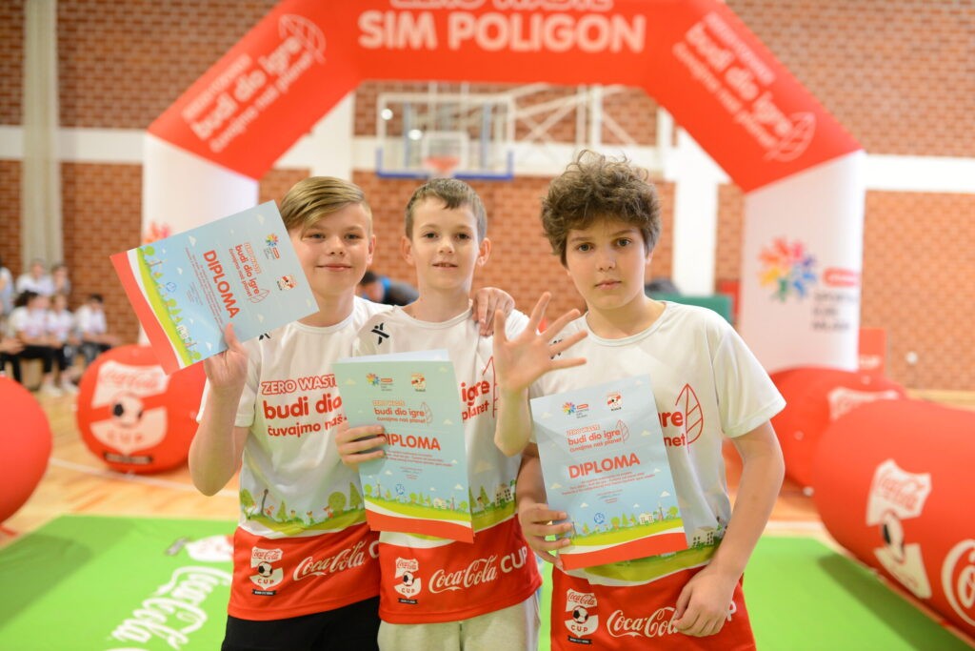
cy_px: 326
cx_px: 488
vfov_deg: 37.9
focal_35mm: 35
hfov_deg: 54.4
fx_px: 948
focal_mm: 35
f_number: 2
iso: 500
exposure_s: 1/200
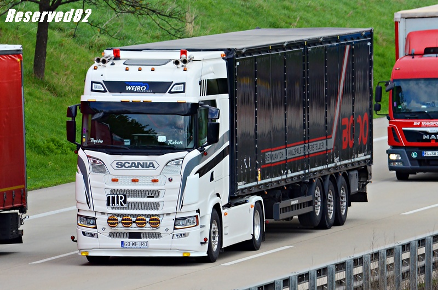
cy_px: 145
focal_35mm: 450
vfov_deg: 3.0
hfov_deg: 4.6
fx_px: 5464
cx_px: 219
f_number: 10
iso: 800
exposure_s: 1/800
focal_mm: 300
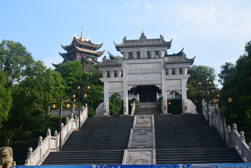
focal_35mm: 48
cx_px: 126
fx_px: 335
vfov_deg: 28.1
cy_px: 84
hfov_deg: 41.1
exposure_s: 1/320
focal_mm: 32
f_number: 10
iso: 400
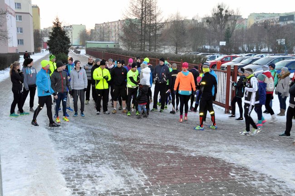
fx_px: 356
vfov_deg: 30.8
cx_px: 148
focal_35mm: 44
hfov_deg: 45.0
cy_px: 98
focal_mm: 29
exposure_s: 1/60
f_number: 13
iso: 800
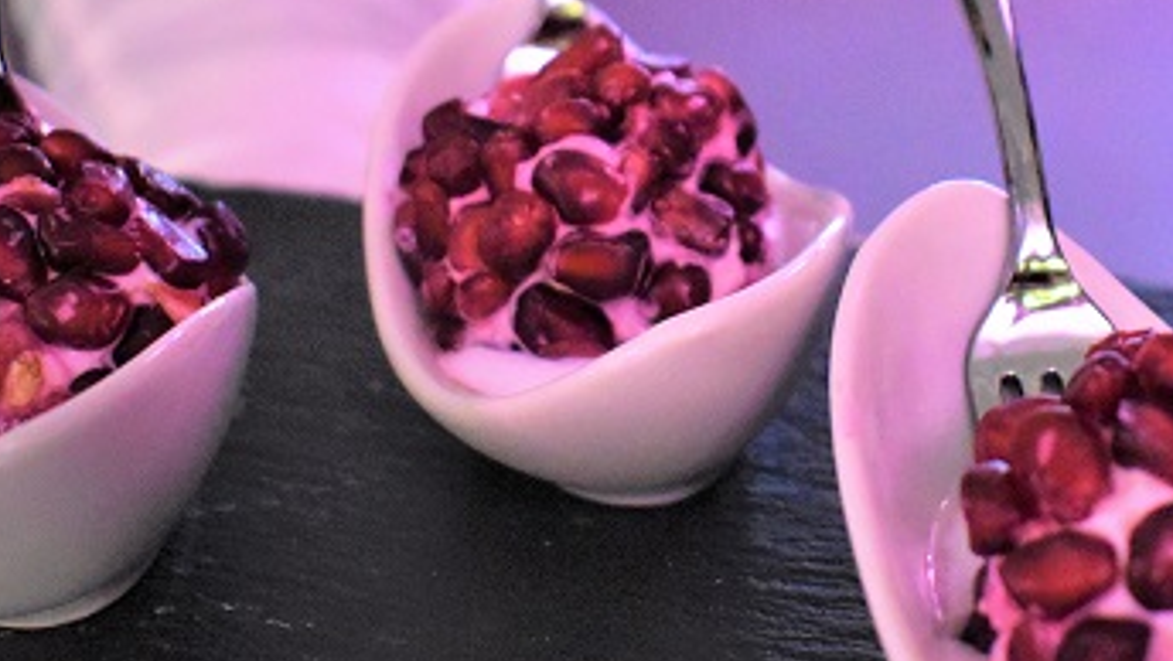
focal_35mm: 73
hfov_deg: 28.5
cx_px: 900
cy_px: 175
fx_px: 2272
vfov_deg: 16.5
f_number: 3.5
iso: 4500
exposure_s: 1/30
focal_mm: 20
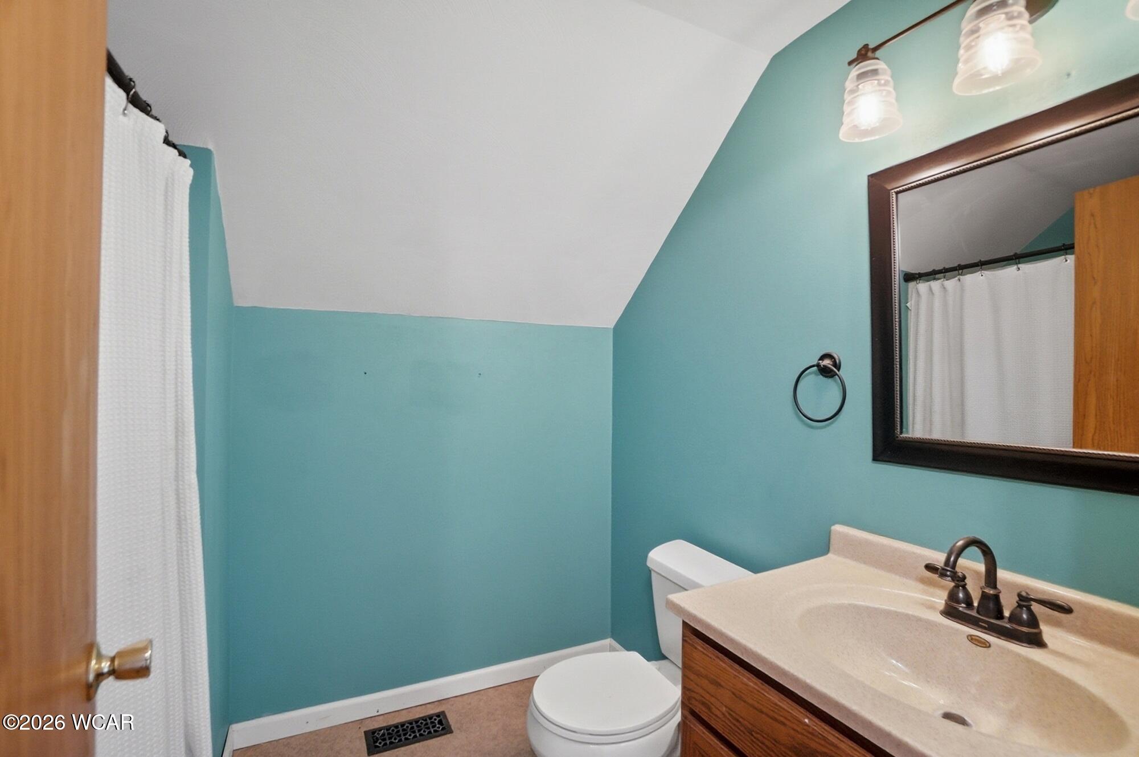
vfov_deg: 77.2
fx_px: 474
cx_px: 570
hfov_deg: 100.4
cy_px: 378
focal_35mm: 15
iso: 100
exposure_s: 1/50
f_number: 4
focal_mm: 10
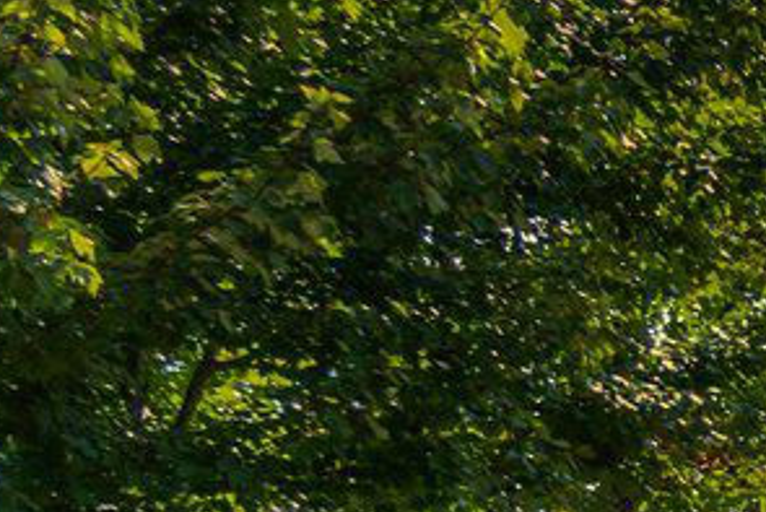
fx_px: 2214
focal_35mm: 104
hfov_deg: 12.5
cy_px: 877
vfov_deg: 12.2
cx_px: 2080
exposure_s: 1/125
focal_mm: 10
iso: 100
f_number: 8
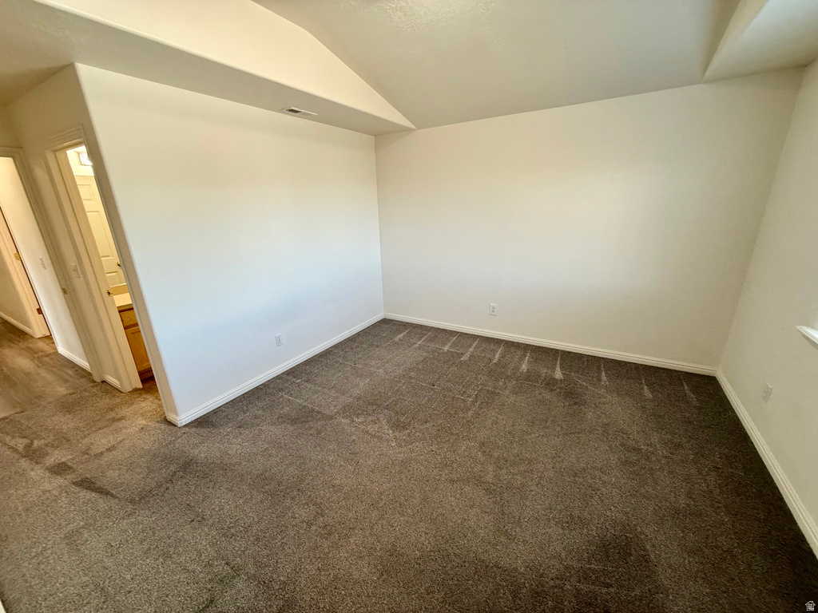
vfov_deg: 85.7
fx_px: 331
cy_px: 306
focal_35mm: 14
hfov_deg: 102.1
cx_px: 409
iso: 160
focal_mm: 2.22
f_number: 2.2
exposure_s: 1/120
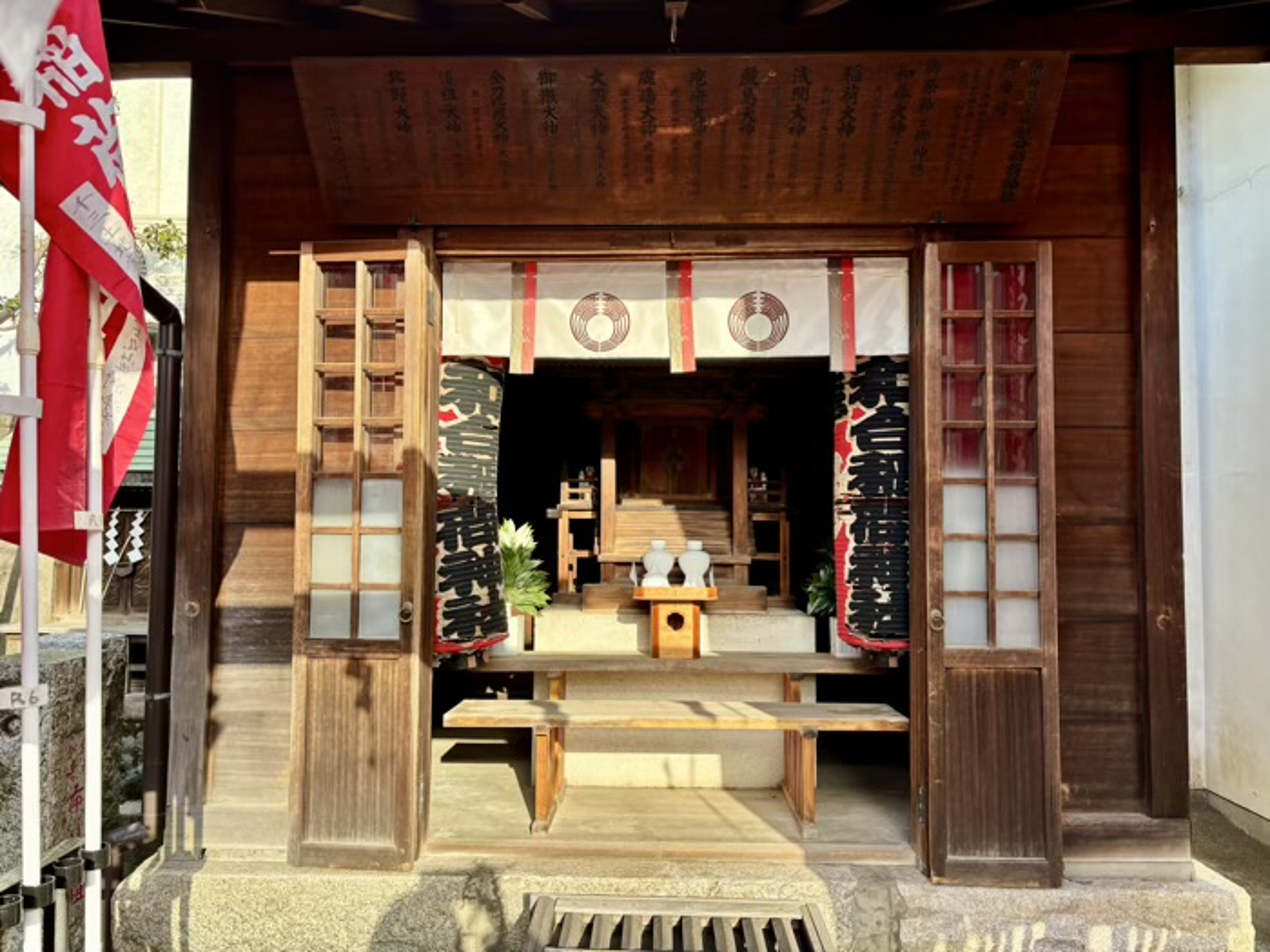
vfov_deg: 53.1
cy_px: 476
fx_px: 954
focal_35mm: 26
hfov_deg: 67.3
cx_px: 635
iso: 50
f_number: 1.6
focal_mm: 5.96
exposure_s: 1/403
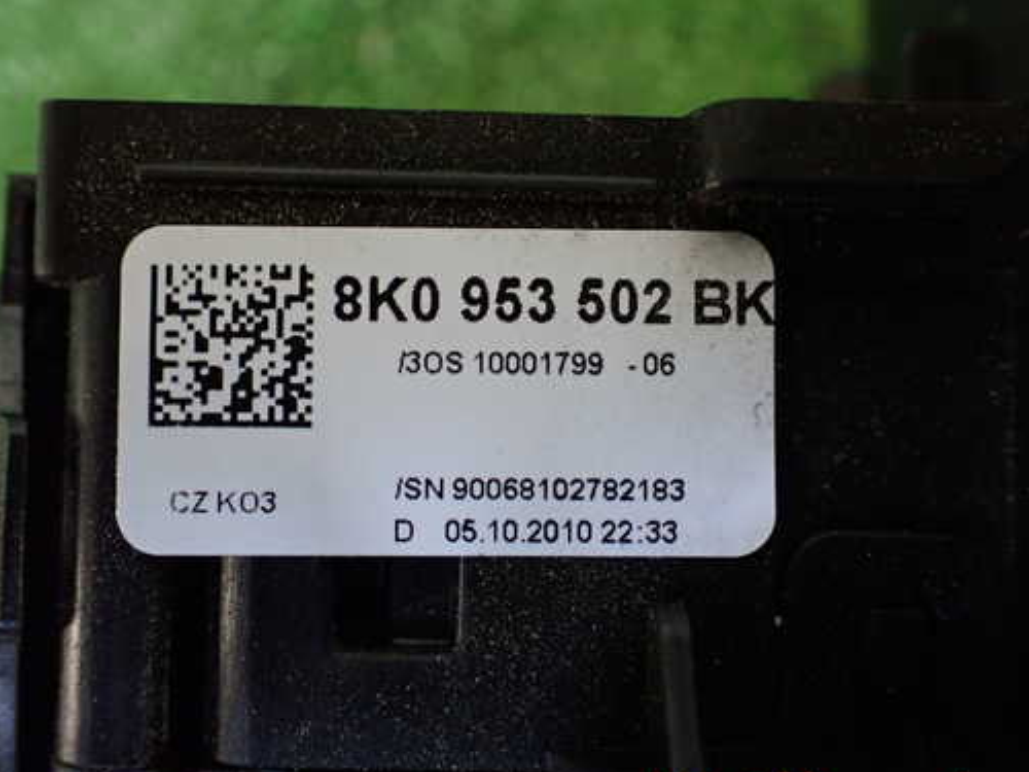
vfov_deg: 39.6
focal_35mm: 36
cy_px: 358
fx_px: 1070
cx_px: 500
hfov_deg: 51.3
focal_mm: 5.4
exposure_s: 1/125
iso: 640
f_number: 2.3
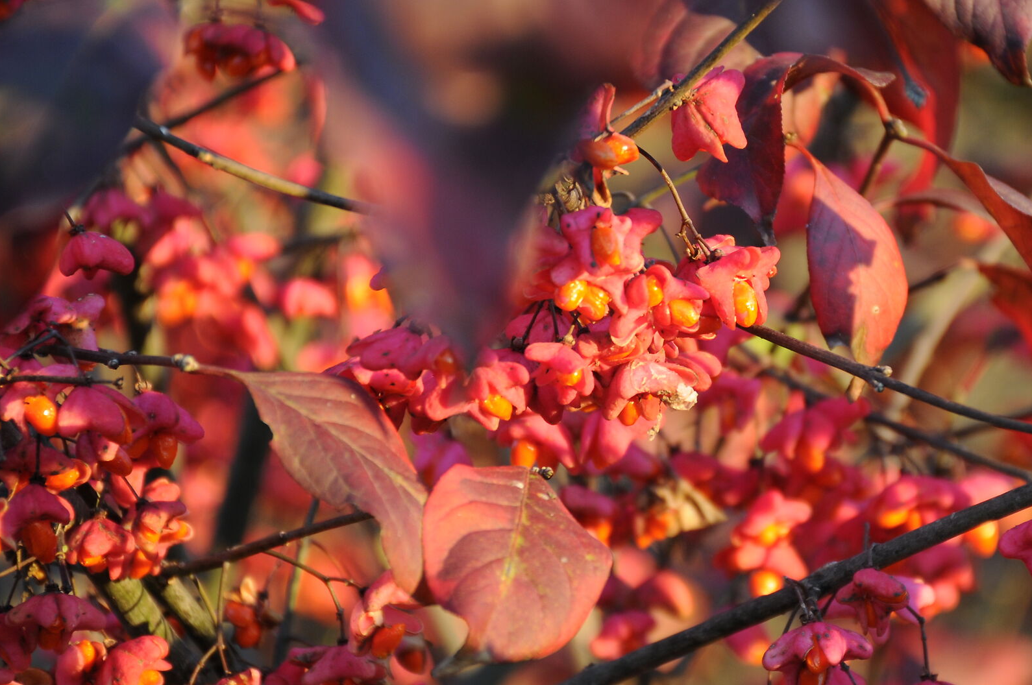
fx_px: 9076
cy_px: 382
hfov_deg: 6.5
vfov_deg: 4.3
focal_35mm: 317
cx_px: 709
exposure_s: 1/40
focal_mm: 140
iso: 200
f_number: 5.6
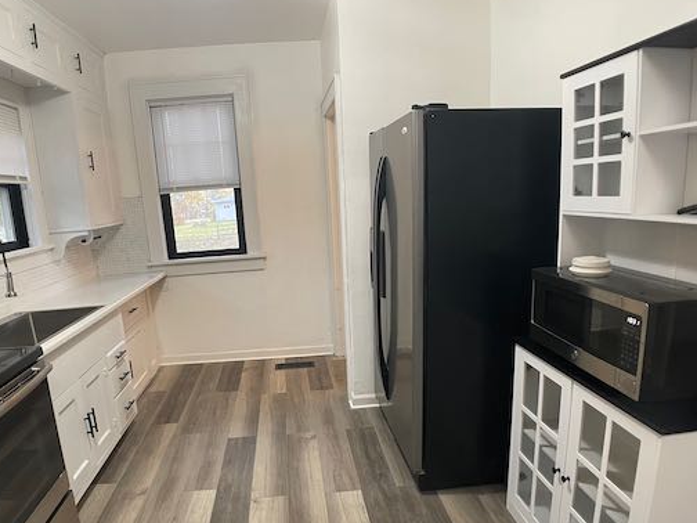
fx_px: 664
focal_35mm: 33
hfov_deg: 55.3
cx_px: 322
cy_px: 313
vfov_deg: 42.7
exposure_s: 1/60
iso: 250
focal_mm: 4.2
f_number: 1.6
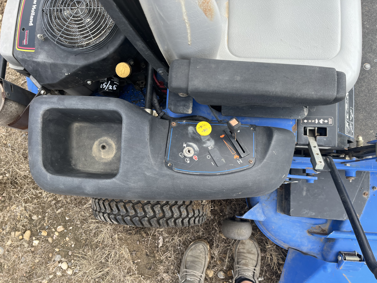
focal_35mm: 26
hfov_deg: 67.3
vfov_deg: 53.1
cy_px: 142
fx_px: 283
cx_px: 188
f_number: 1.6
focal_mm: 5.1
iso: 50
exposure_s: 1/621
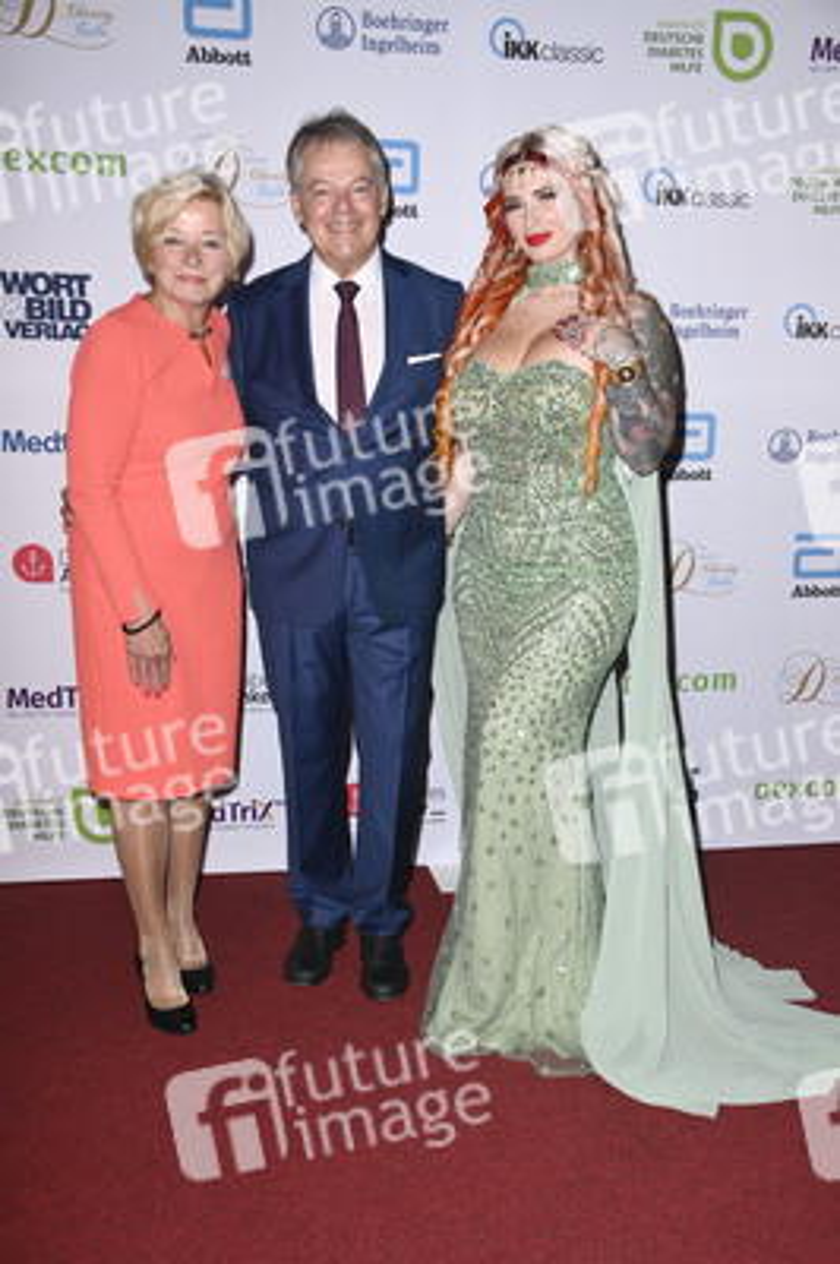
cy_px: 632
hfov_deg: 33.3
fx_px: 1402
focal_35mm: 40
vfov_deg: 48.5
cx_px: 420
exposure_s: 1/200
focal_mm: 40
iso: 640
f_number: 5.6
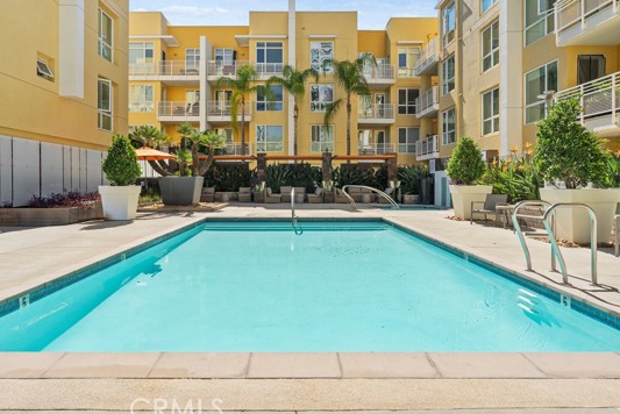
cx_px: 295
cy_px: 177
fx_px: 414
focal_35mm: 24
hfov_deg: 73.7
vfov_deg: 53.0
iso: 80
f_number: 9.5
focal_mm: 20
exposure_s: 1/8
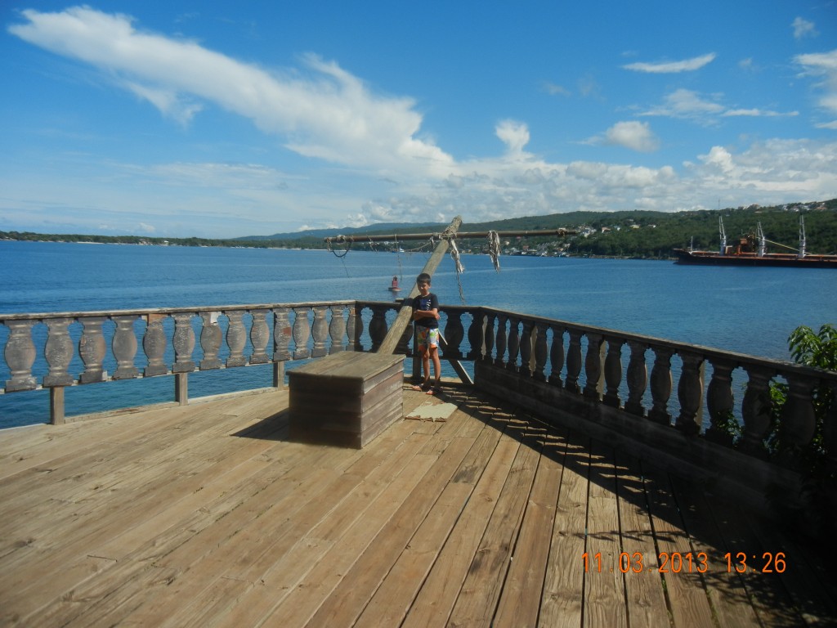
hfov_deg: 60.0
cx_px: 418
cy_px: 314
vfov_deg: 46.8
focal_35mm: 30
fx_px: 725
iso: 160
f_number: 7
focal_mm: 5.4
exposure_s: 1/662
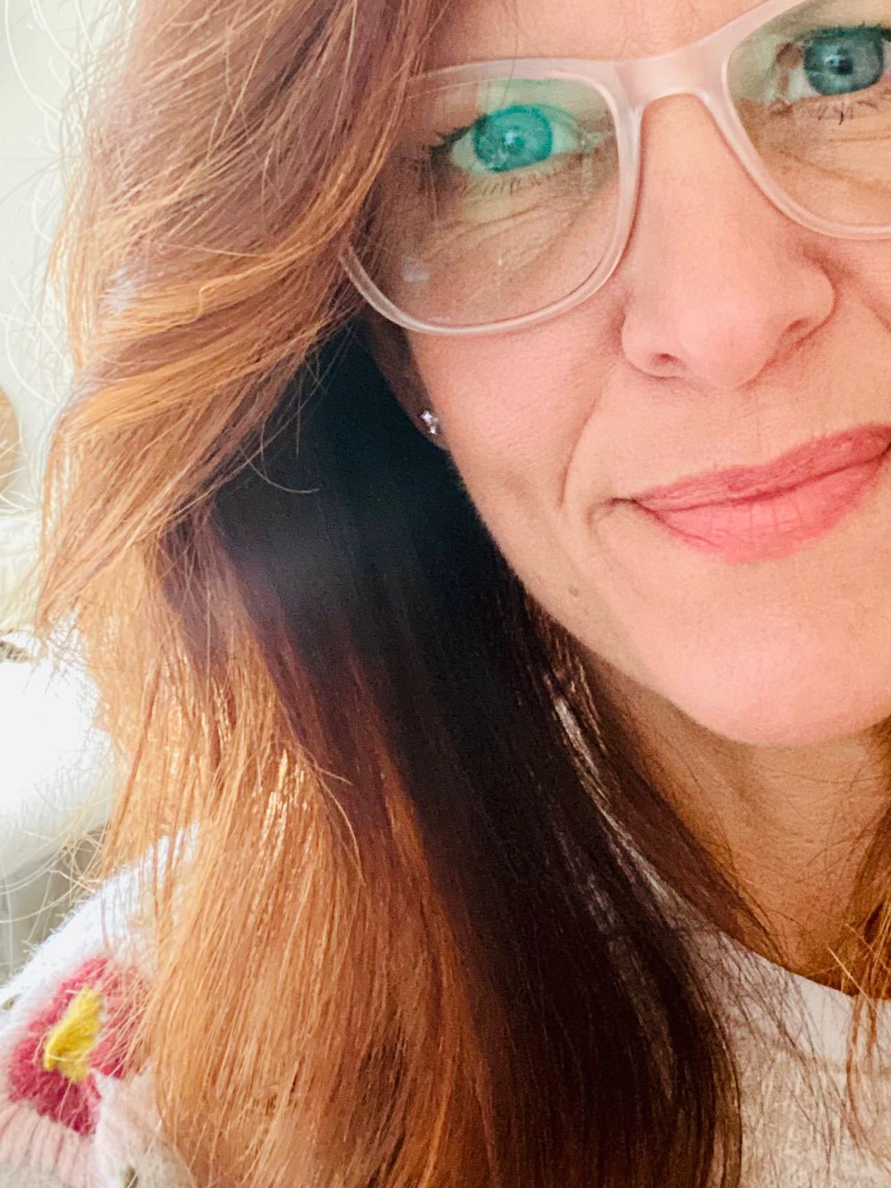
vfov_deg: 34.8
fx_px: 1888
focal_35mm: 55
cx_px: 646
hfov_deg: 26.3
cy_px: 444
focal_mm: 2.71
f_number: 2.2
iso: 640
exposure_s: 1/30
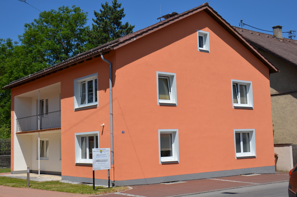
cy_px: 98
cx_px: 148
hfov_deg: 41.2
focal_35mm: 48
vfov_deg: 28.0
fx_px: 395
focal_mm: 32
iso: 100
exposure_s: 1/320
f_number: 9
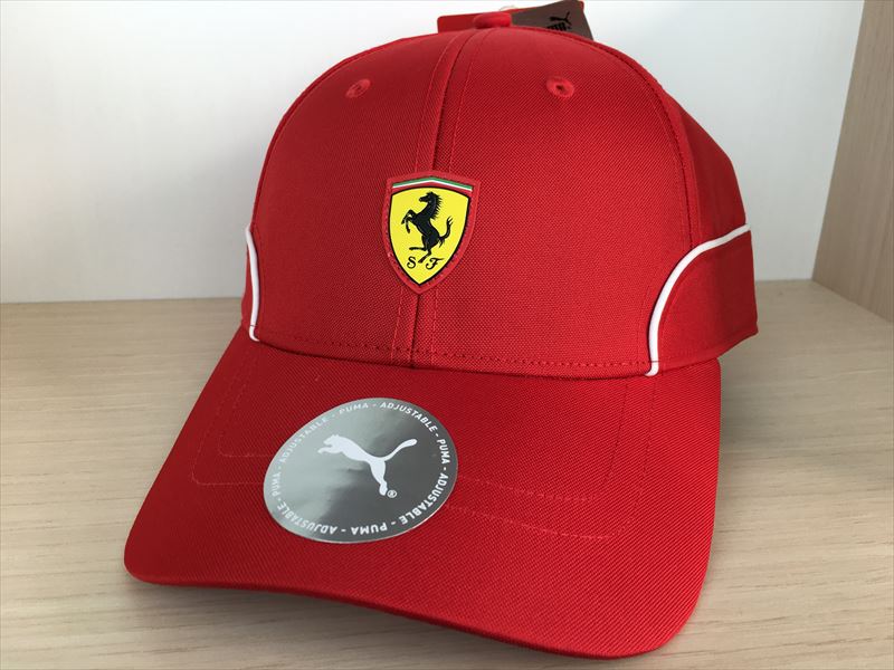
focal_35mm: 29
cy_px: 335
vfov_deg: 48.2
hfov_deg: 61.7
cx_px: 447
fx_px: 749
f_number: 2.2
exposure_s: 1/120
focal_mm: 4.15
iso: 32
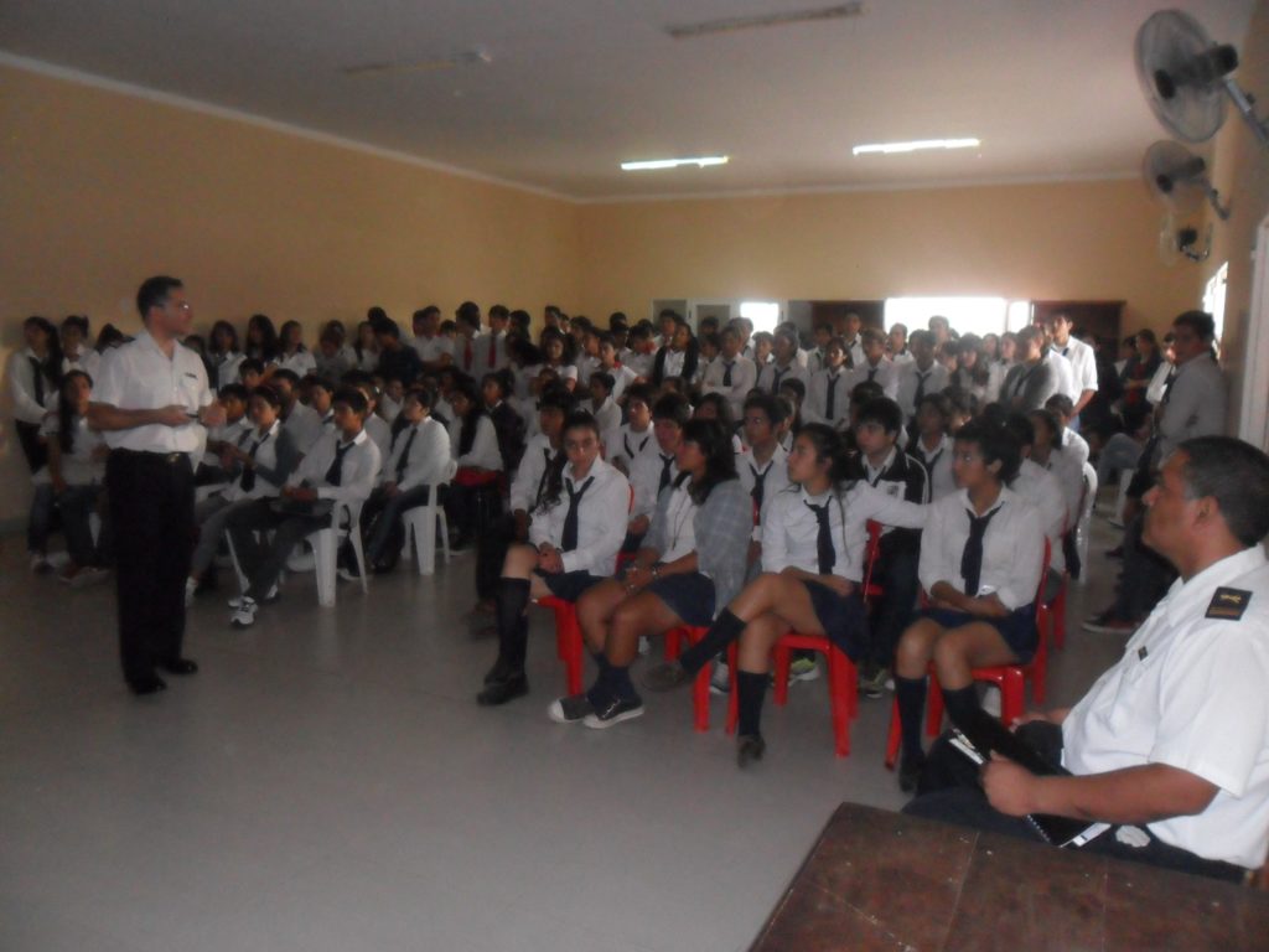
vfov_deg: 51.4
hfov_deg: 65.3
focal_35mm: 27
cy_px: 476
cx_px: 634
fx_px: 990
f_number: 3.5
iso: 400
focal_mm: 4.9
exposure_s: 1/45
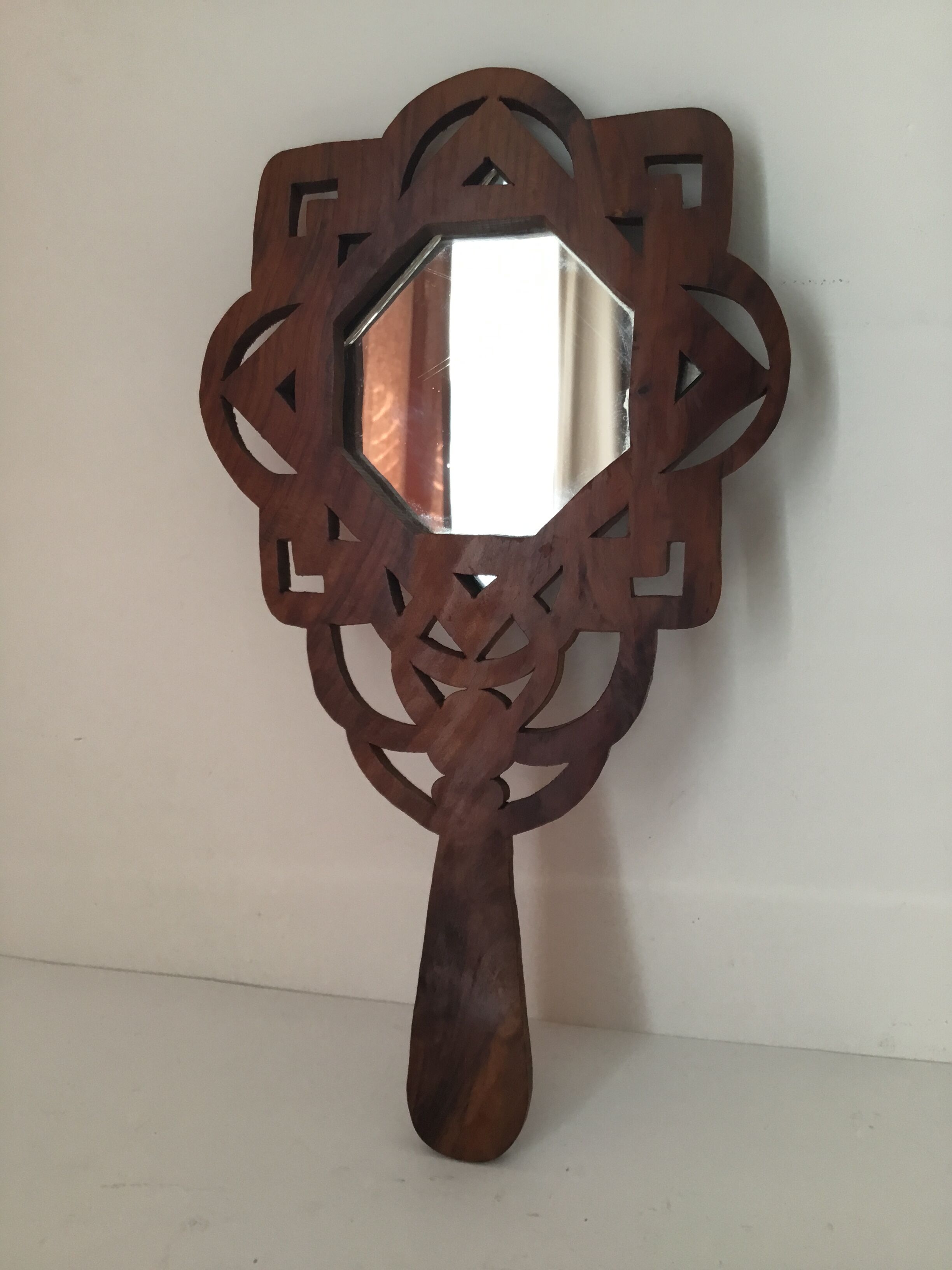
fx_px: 1137
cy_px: 635
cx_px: 476
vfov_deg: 58.4
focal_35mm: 31
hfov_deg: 45.4
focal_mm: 3.3
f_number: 2.4
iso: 80
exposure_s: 1/33
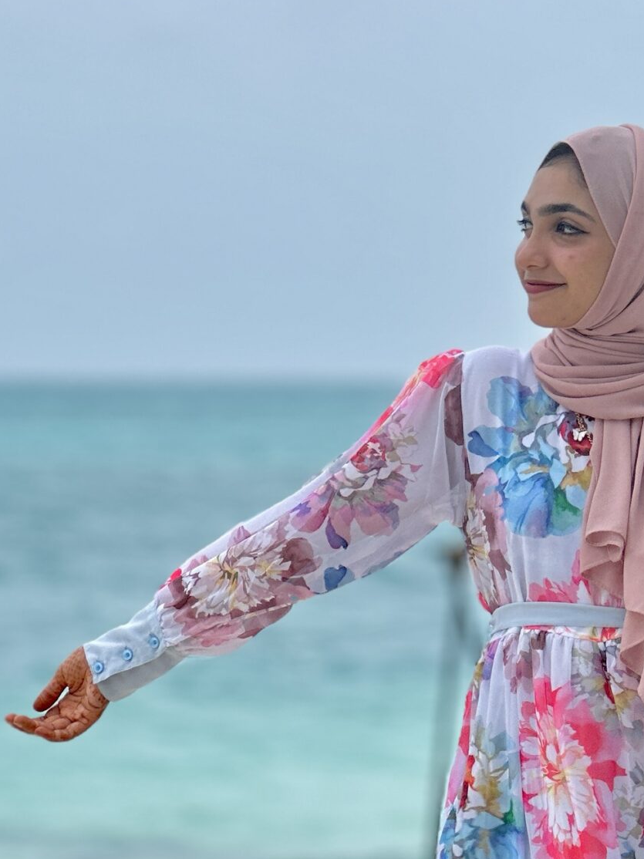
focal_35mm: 177
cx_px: 553
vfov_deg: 11.2
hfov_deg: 8.4
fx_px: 4392
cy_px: 486
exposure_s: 1/227
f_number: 2.8
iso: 25
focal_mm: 9
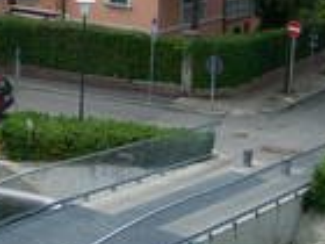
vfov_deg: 14.8
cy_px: -2
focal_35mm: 98
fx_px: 920
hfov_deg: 19.7
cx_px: 49
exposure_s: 1/640
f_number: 4
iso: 80
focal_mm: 6.3
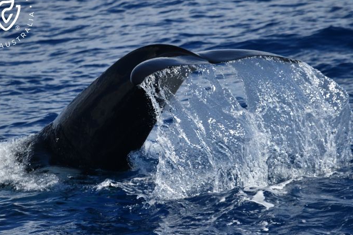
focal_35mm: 712
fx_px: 6979
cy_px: 116
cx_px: 174
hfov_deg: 2.9
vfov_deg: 1.9
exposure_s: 1/8000
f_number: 6.3
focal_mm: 600
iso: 1000
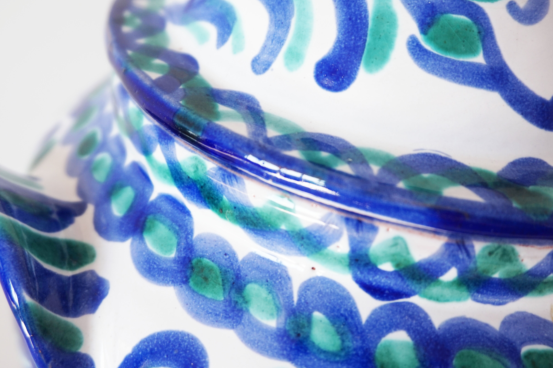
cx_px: 241
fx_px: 778
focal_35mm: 51
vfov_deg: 26.6
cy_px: 144
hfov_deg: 39.1
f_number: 4.5
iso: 160
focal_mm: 25
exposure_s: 1/160
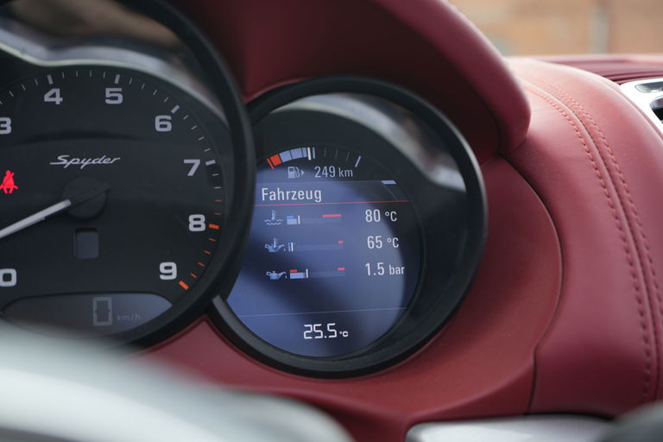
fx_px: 884
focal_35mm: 48
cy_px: 221
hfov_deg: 41.1
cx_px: 332
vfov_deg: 28.1
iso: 125
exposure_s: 1/40
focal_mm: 48
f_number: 4.5
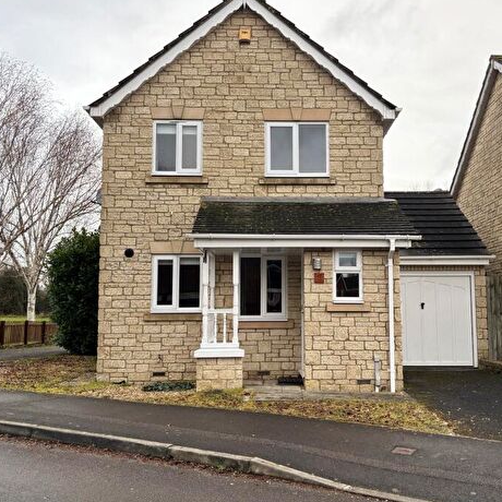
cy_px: 256
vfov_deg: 47.2
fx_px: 574
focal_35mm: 35
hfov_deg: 47.1
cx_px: 284
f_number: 1.6
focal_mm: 5.96
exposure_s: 1/432
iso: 50
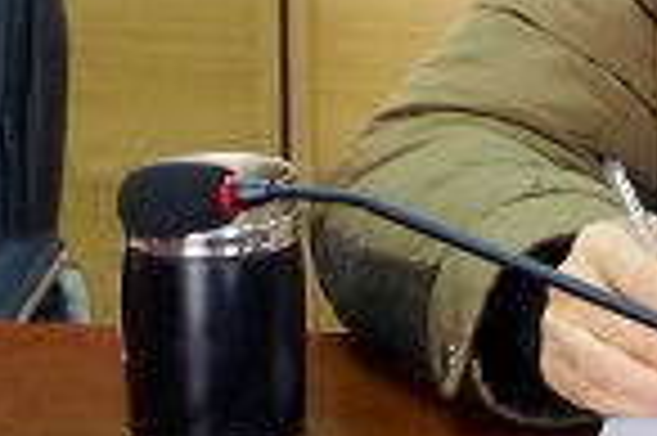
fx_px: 5669
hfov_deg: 6.5
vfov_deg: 4.4
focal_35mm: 311
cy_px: -227
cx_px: 1080
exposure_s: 1/25
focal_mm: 55
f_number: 5.6
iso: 3200
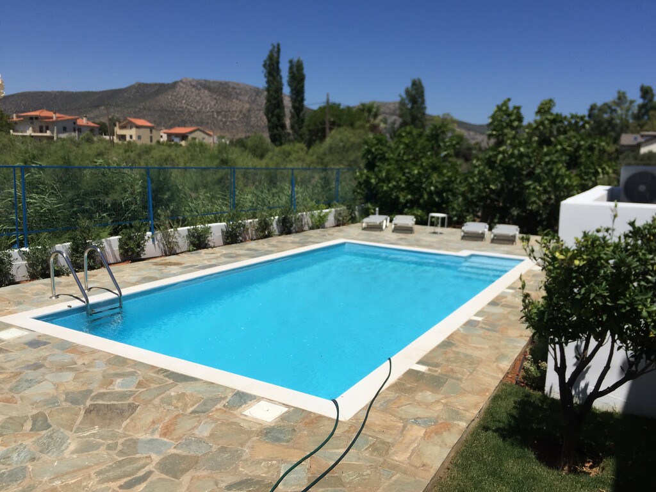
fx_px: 550
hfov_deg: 61.7
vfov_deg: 48.2
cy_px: 246
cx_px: 328
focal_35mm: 29
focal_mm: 4.15
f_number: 2.2
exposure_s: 1/3597
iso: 32
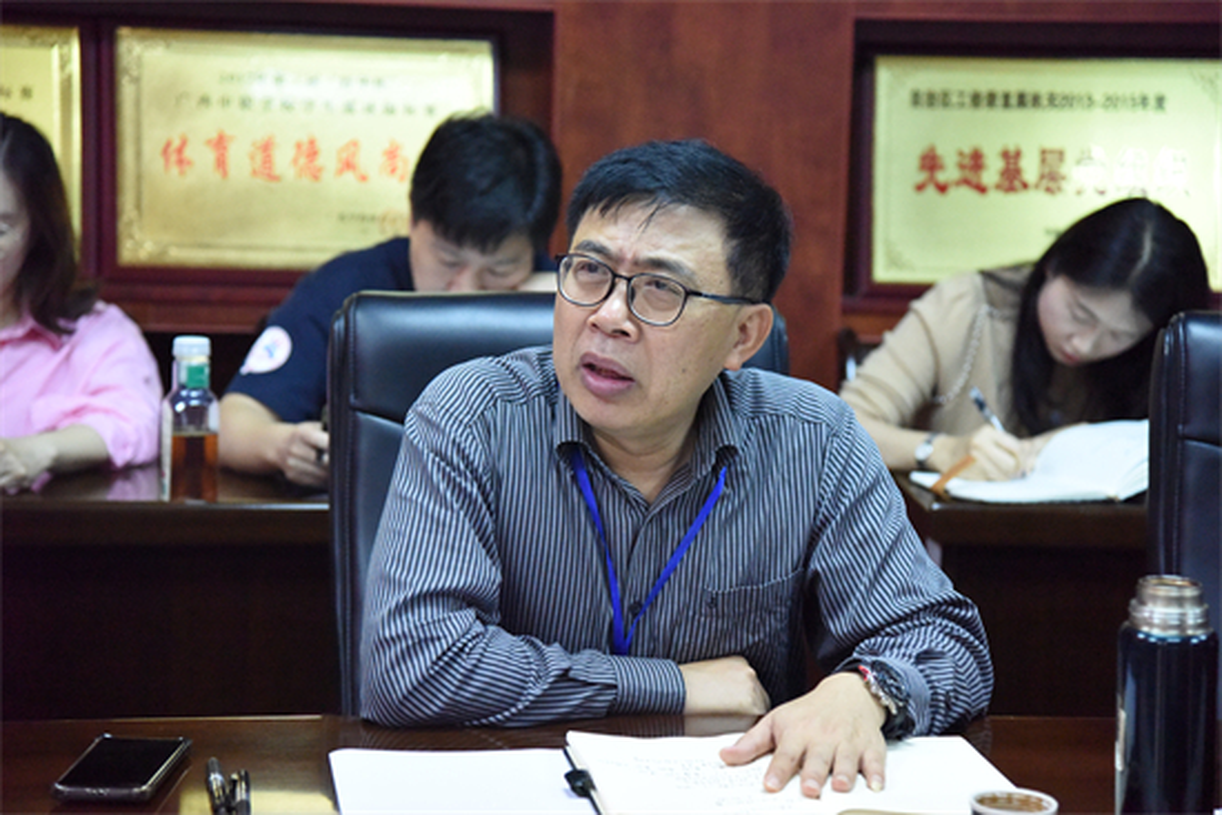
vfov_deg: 14.9
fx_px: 3124
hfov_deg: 22.1
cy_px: 408
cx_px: 611
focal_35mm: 92
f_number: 4
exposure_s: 1/320
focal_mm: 92
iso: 12800
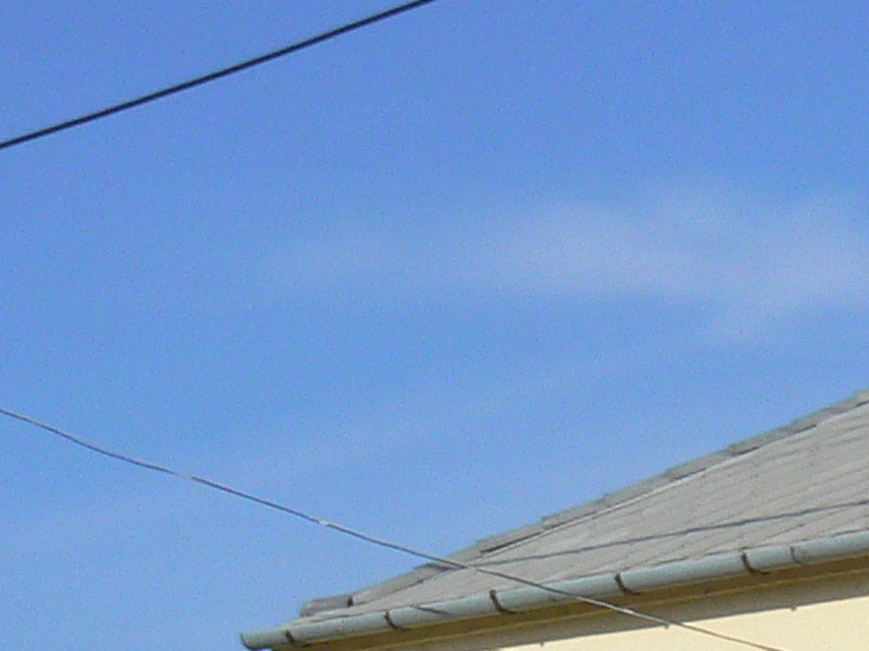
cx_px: 1913
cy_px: 872
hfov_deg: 10.7
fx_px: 4090
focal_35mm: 163
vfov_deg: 8.9
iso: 80
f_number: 8
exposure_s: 1/500
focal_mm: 6
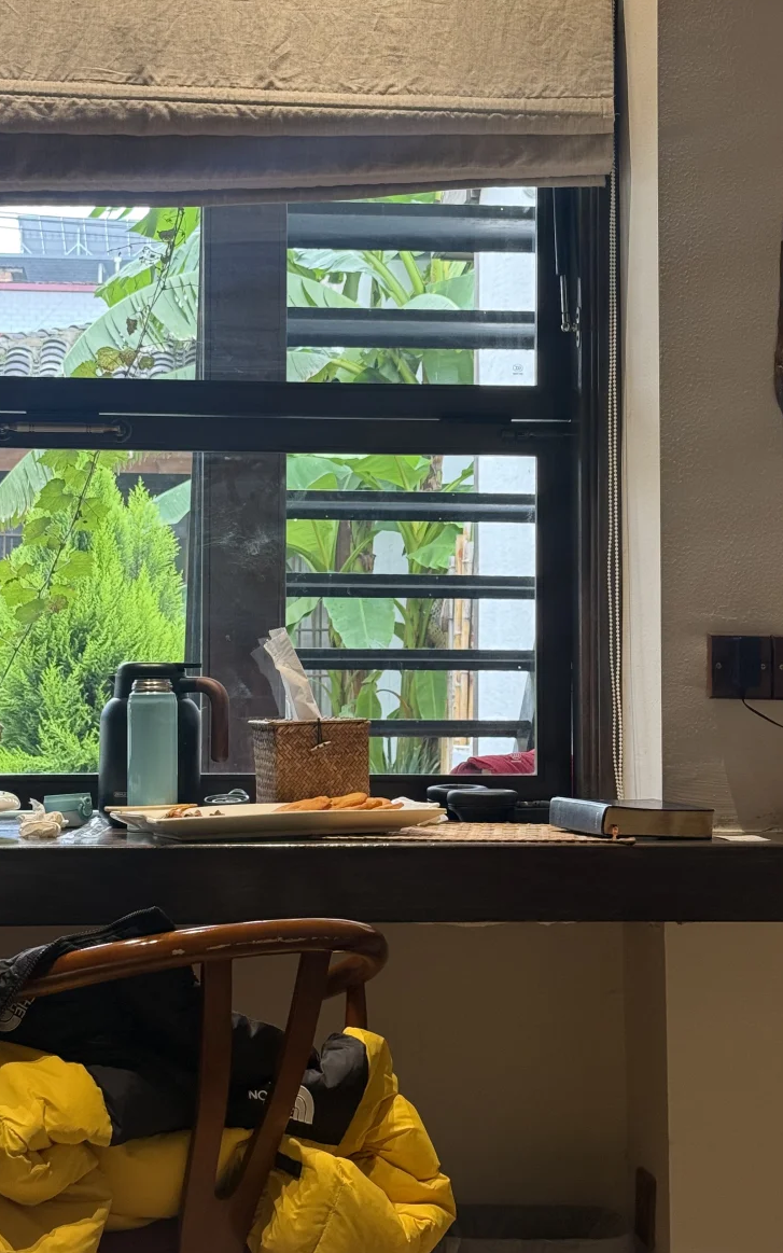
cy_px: 523
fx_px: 2151
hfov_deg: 20.6
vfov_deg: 32.4
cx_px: 372
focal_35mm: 63
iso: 100
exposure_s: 1/103
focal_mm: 6.76
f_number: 1.78
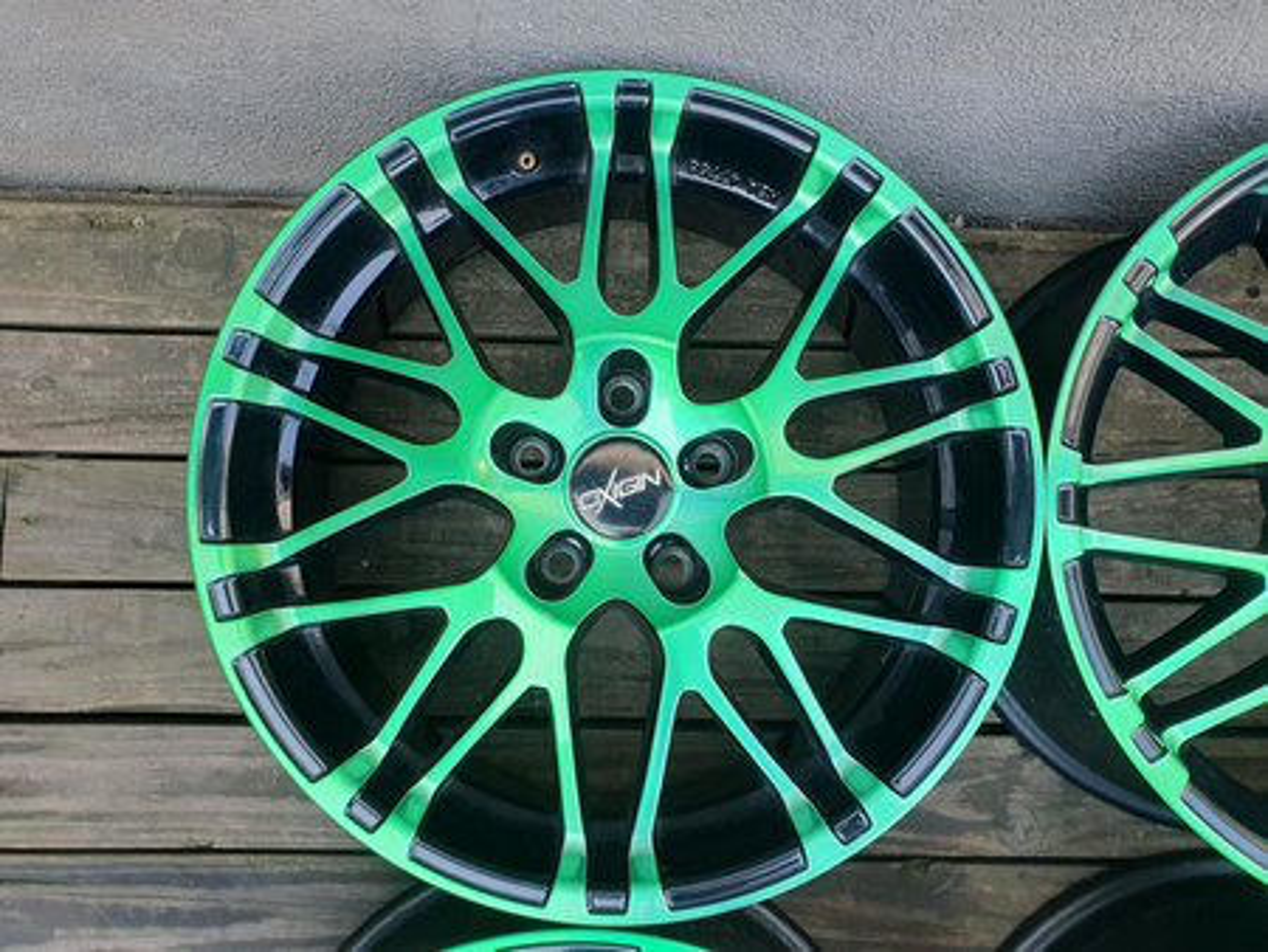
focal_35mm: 26
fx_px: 953
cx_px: 634
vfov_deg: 53.1
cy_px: 476
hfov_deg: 67.3
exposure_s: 1/188
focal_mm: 4.32
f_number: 2.4
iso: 50
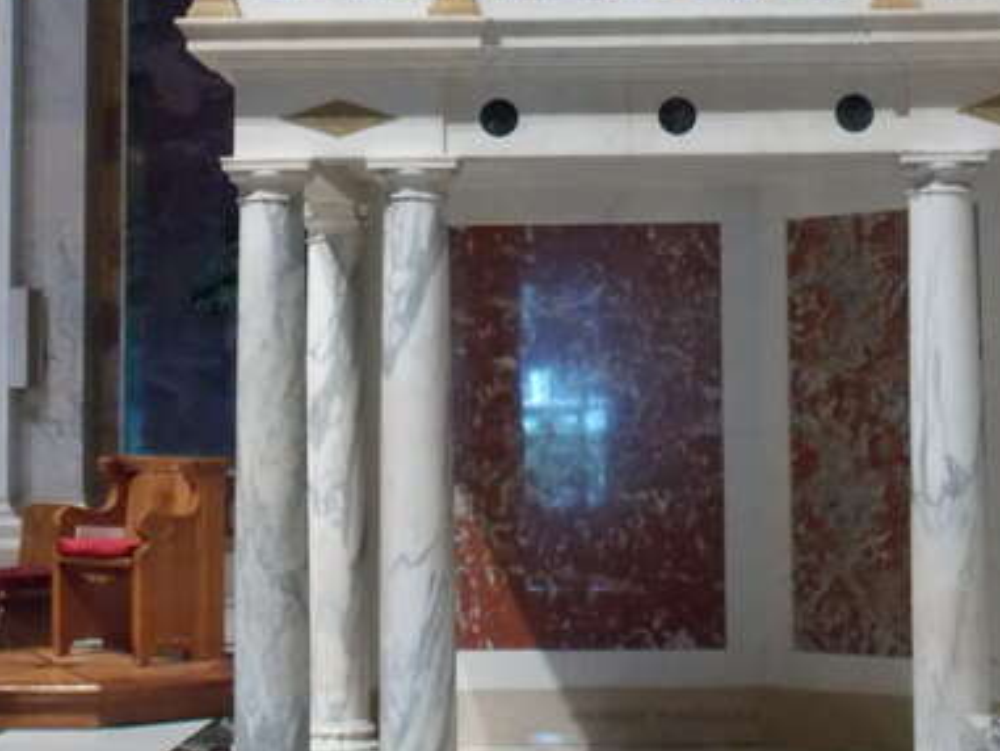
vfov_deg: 17.1
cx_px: 619
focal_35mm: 86
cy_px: 181
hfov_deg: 22.7
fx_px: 2485
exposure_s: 1/10
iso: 400
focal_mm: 7.3
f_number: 3.6
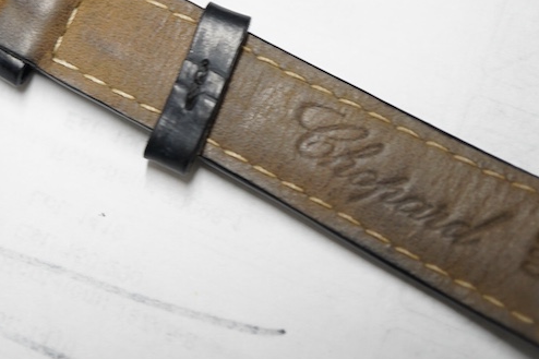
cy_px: 56
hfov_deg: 24.7
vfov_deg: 16.5
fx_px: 1227
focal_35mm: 82
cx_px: 192
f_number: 5
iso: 1000
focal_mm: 30
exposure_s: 1/125
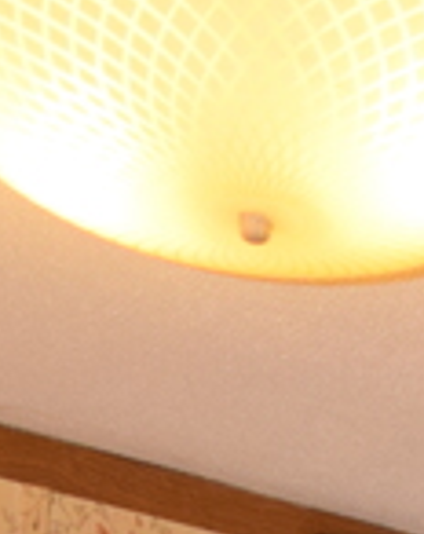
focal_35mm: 188
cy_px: 1734
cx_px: 1009
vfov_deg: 8.3
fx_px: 2961
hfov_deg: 7.6
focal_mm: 18
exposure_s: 1/80
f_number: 4.5
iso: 800
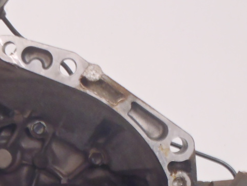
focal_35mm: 102
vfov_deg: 14.1
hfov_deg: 18.8
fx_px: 728
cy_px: 214
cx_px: 6
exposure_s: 1/5
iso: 200
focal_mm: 6.83
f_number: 4.6
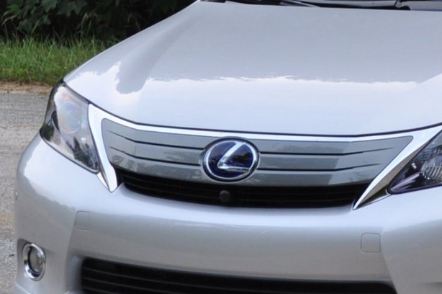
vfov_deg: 7.7
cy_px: 64
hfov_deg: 11.3
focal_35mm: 177
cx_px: 594
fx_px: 2171
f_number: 4.8
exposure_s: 1/100
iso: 400
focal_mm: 29
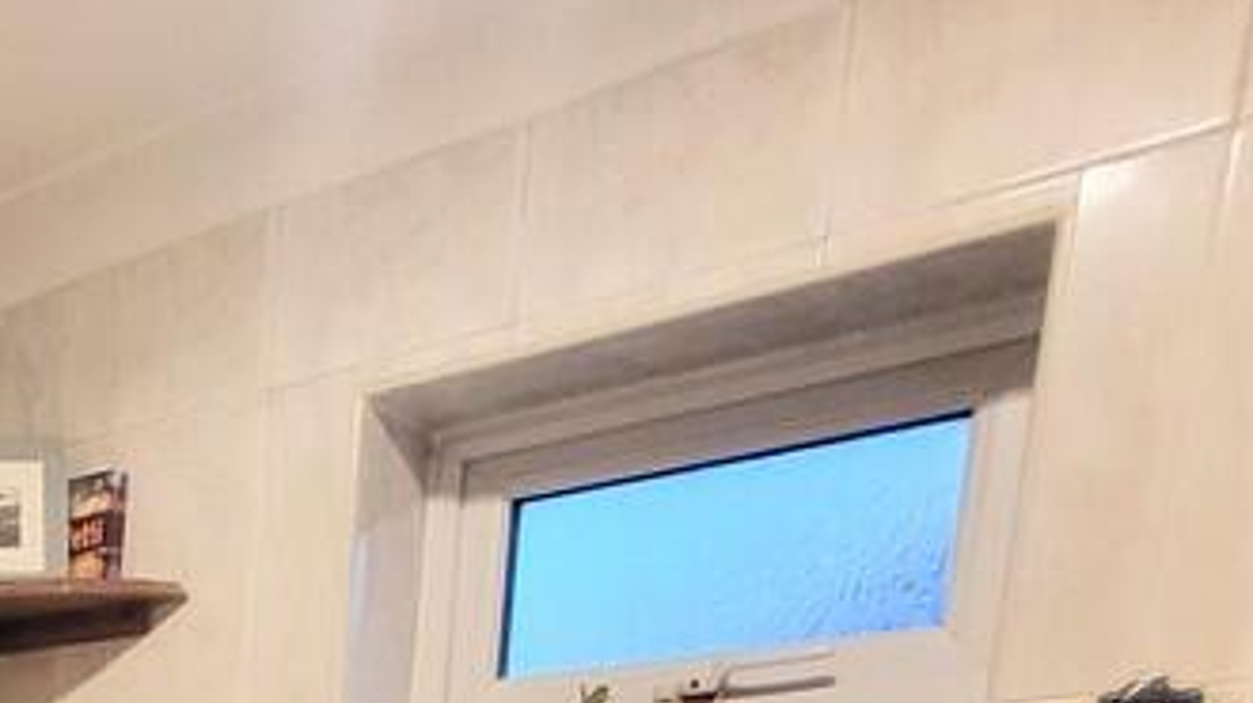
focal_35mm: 44
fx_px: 1461
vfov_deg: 20.1
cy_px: 1239
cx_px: -319
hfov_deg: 34.8
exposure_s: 1/50
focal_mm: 1.74
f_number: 2.2
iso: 400
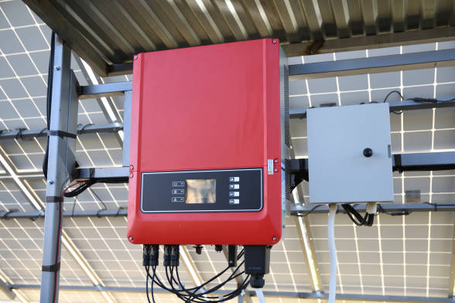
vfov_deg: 33.4
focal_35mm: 40
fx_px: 506
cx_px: 228
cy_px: 152
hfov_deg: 48.5
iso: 100
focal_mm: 27
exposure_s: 1/160
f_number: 2.8
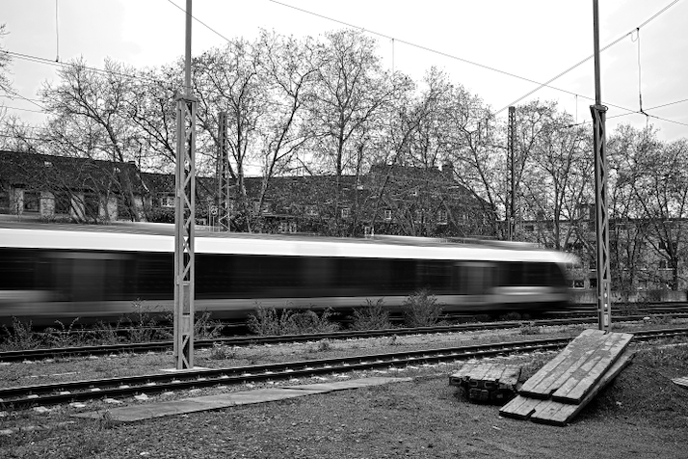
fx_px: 803
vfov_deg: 31.9
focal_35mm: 42
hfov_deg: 46.4
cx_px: 337
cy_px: 231
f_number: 8
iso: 100
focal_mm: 40
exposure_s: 1/8
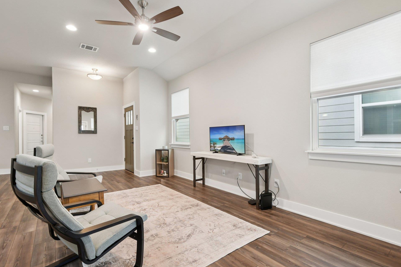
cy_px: 125
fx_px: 178
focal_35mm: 16
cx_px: 188
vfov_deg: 73.7
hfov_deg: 96.6
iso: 400
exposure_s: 1/15
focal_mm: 10
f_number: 8
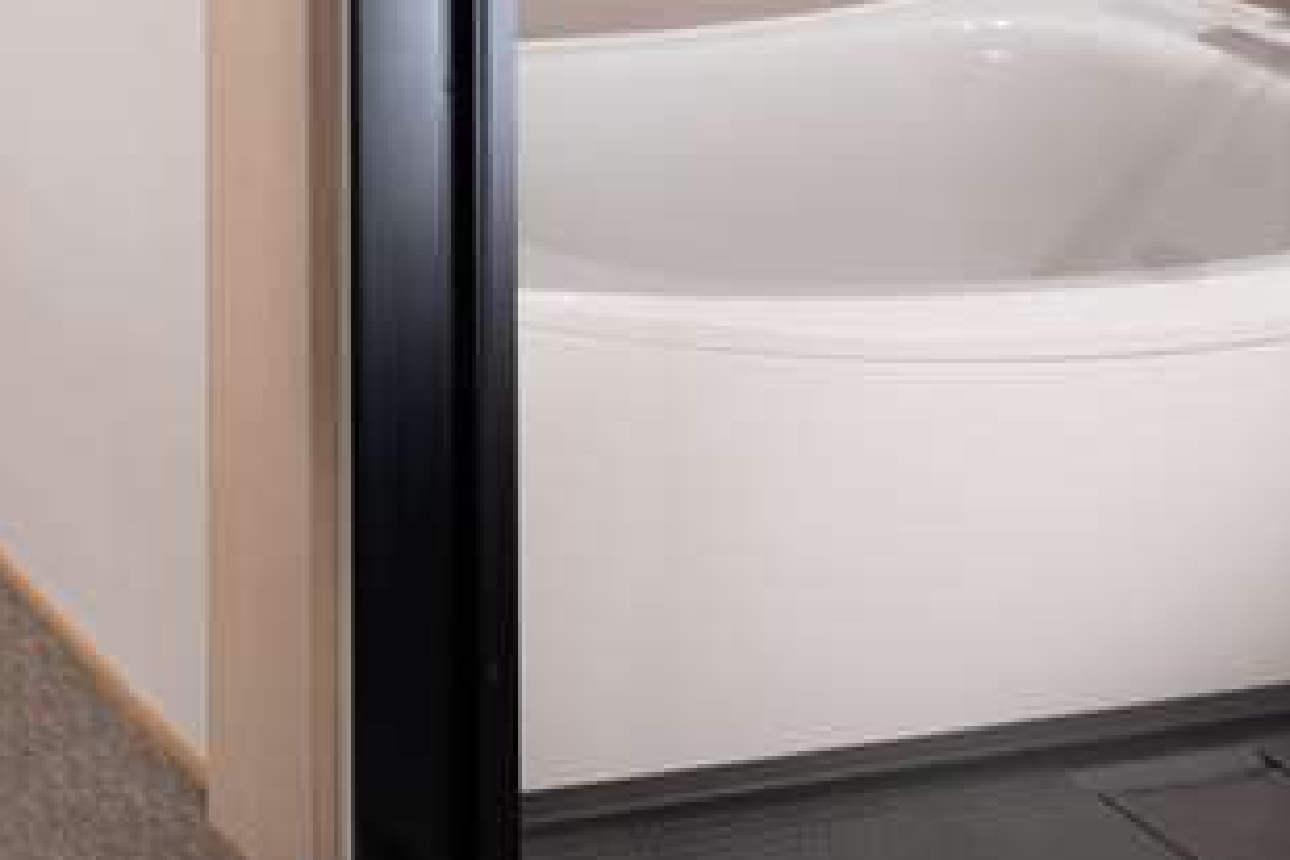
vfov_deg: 16.8
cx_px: -580
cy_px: -664
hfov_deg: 24.1
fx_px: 2436
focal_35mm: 68
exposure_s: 2
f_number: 11
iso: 200
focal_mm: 14
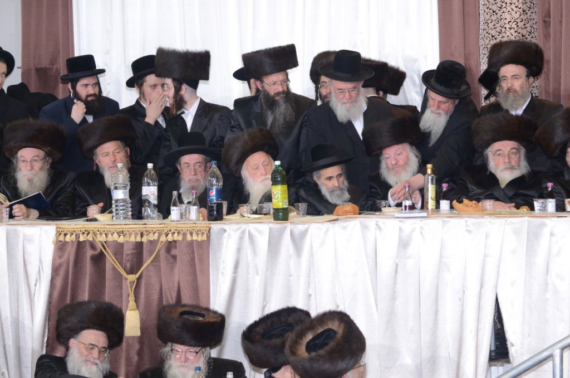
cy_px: 189
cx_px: 285
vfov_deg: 9.9
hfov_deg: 14.9
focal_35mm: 138
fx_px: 2180
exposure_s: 1/100
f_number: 6.3
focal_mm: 92
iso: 800
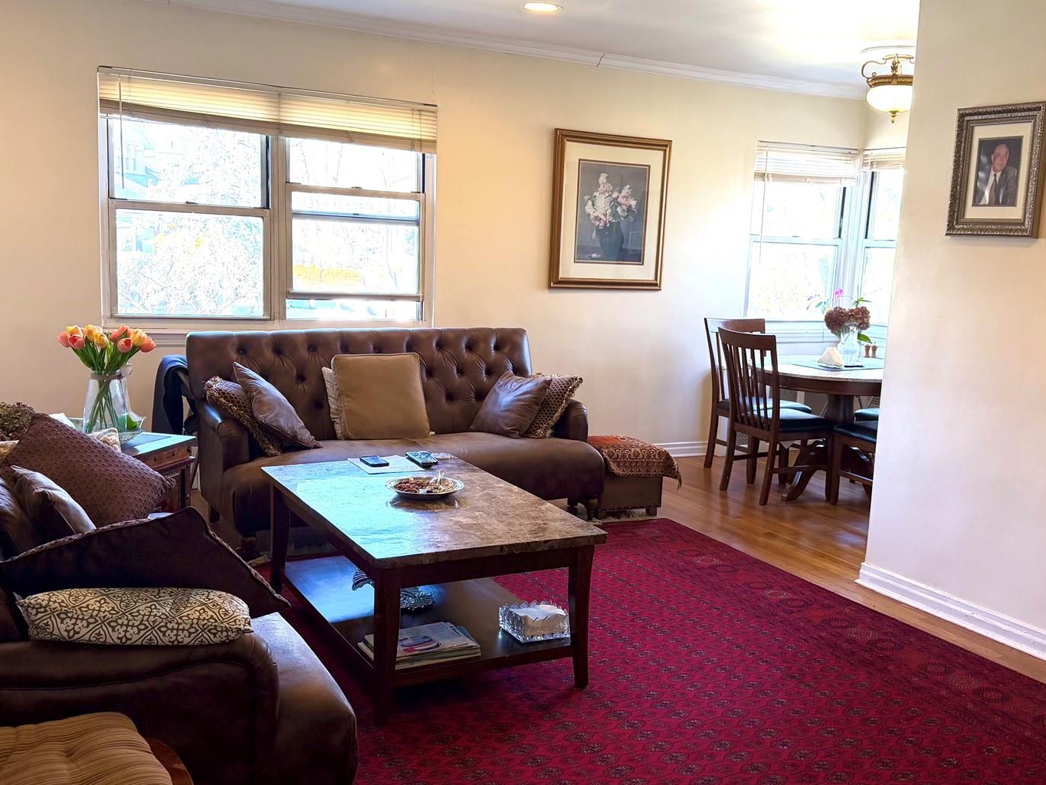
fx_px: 1088
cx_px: 587
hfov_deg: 51.2
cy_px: 420
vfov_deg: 39.6
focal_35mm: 36
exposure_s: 1/128
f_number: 1.78
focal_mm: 6.76
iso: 200
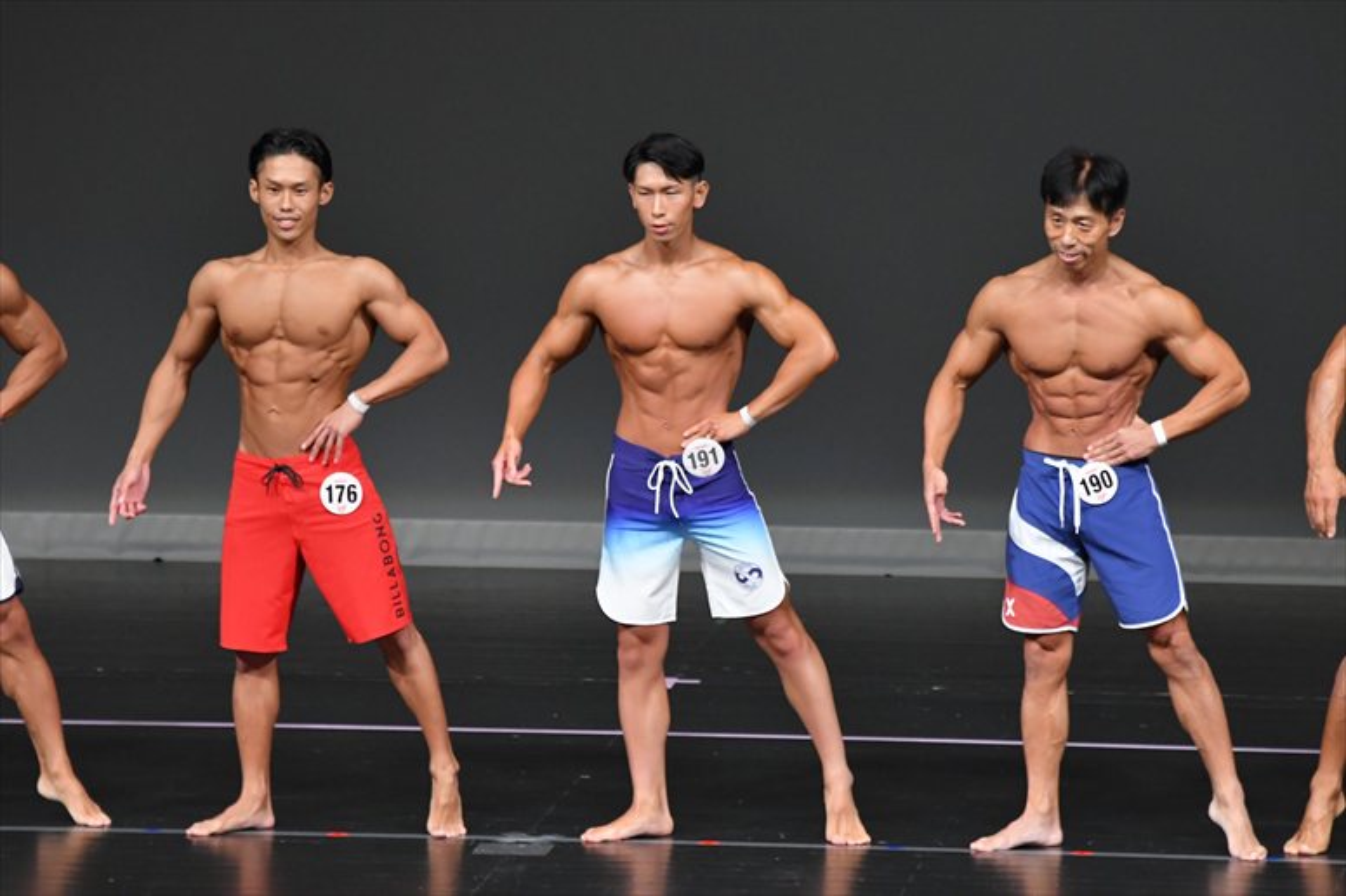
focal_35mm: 315
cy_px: 448
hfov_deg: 6.5
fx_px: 11772
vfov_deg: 4.4
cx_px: 673
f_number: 5.6
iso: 3200
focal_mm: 210
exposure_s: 1/400
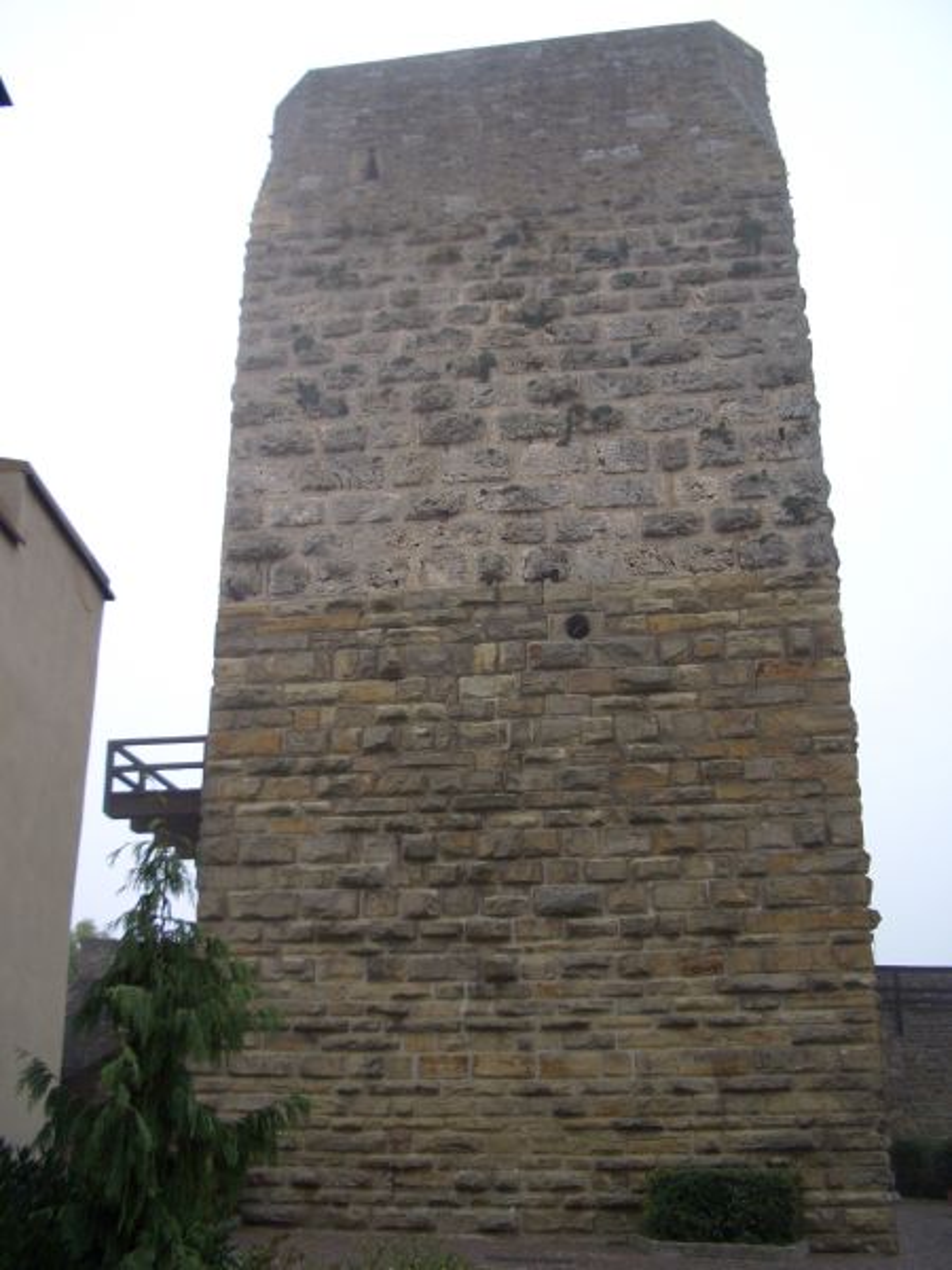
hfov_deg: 40.7
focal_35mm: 35
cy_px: 635
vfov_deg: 52.6
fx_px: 1283
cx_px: 476
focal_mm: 5.8
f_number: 2.6
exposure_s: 1/125
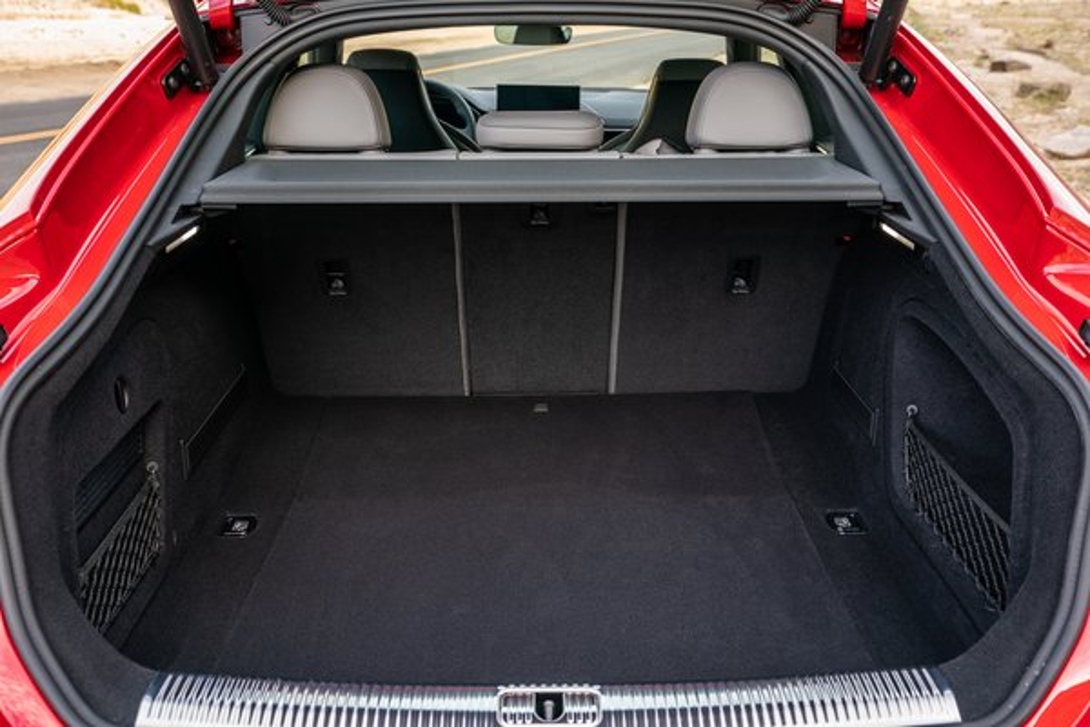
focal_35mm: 36
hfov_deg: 53.1
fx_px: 1090
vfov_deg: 36.9
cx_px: 545
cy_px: 364
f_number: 6.3
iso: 400
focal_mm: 36
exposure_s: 1/80
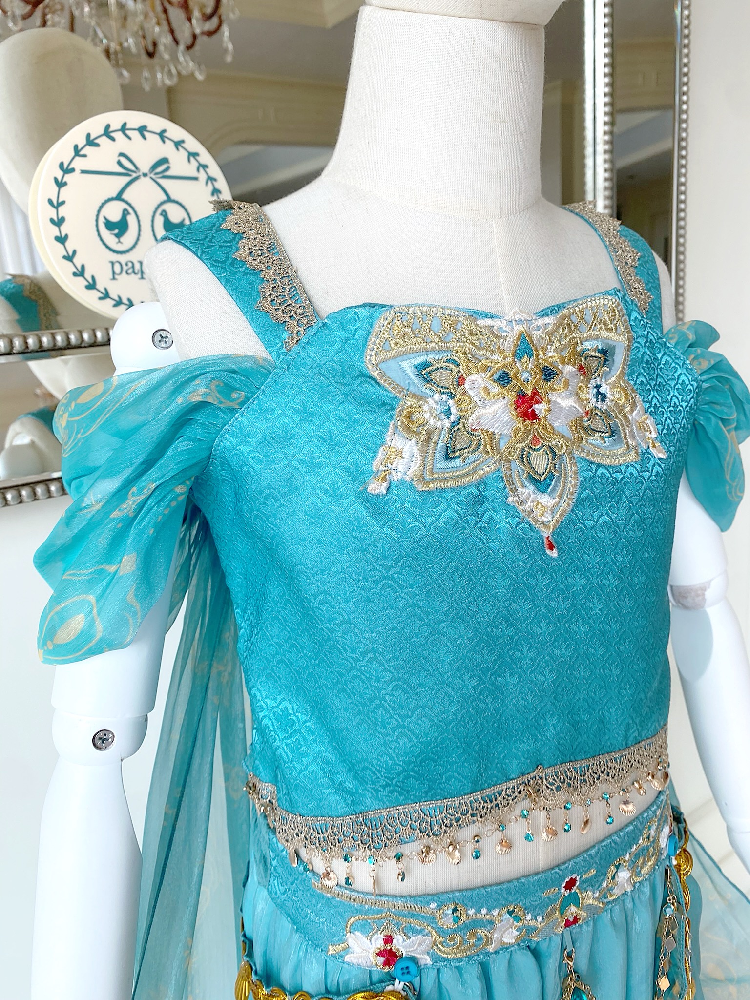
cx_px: 375
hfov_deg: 53.1
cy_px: 500
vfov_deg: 67.3
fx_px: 751
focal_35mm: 26
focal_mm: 4.25
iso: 64
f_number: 1.8
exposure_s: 1/122
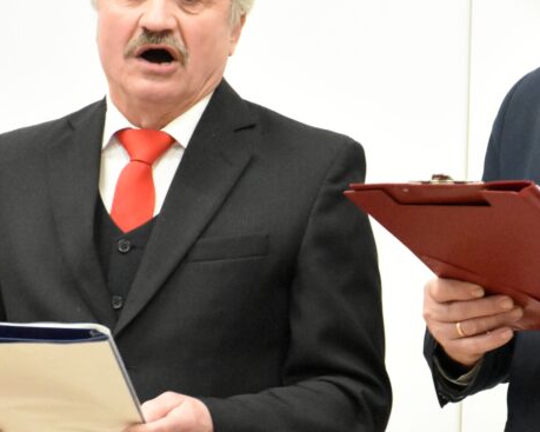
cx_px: 448
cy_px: 366
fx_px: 5289
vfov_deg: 4.7
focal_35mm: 331
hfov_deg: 5.8
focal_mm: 90
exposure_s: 1/125
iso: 9000
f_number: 5.3
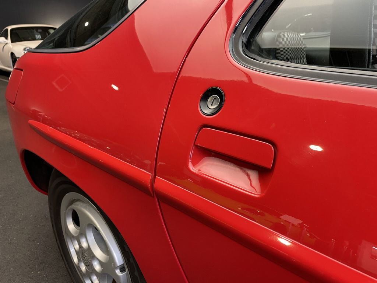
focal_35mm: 26
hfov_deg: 67.3
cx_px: 188
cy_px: 142
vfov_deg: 53.1
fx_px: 283
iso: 125
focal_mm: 4.2
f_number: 1.6
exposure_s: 1/50
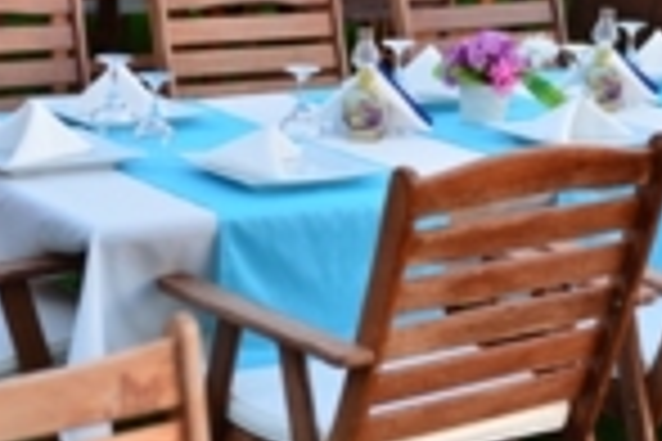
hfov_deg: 18.7
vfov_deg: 12.4
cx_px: 414
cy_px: 0
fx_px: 2004
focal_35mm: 109
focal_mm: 40
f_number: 2.8
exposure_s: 1/40
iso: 250
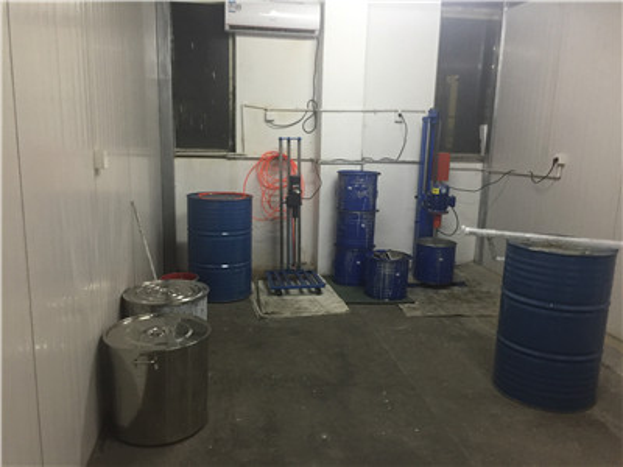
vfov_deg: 48.2
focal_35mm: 29
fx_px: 522
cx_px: 312
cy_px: 234
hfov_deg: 61.7
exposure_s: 1/8
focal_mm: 4.15
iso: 125
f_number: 2.2
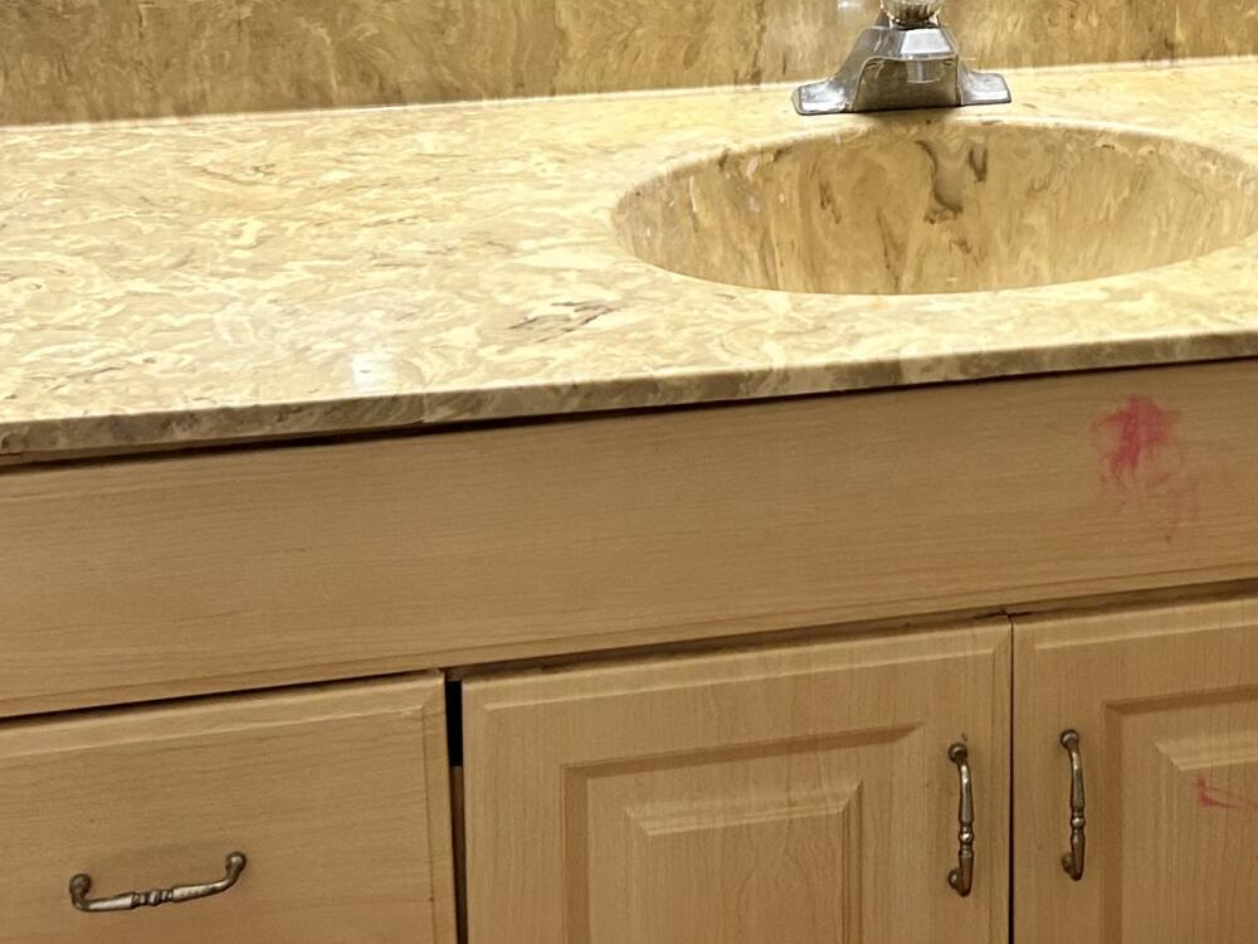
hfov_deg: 24.1
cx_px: 1213
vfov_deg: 17.9
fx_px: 2835
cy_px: -204
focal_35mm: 78
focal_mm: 5.7
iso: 100
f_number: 1.5
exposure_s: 1/120
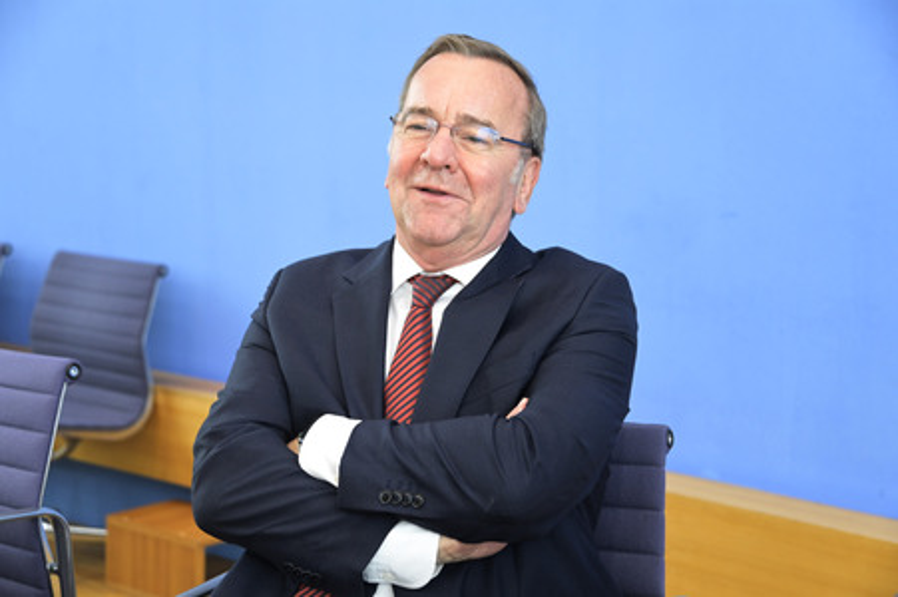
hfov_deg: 28.9
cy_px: 298
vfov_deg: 19.4
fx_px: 1745
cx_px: 449
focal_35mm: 70
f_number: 5
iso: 3200
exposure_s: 1/500
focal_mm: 70
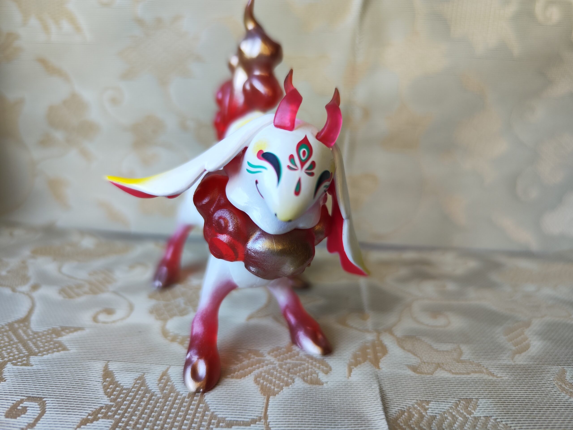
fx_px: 381
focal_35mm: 23
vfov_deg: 58.9
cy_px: 215
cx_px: 286
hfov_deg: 73.9
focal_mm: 7.01
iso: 117
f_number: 1.69
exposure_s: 1/100
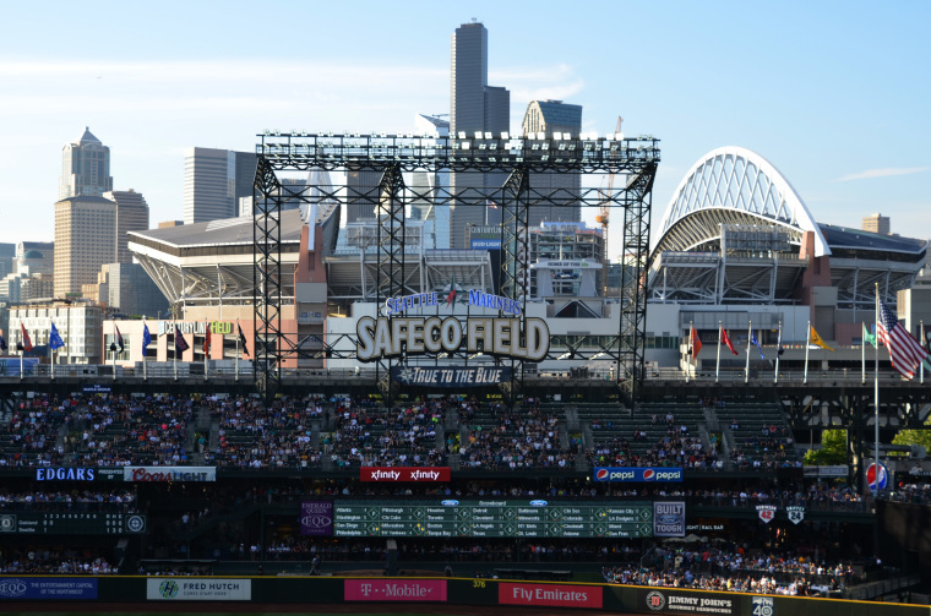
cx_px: 450
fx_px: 1548
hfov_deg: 33.5
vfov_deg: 22.5
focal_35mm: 60
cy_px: 295
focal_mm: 38
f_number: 8
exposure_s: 1/250
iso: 200
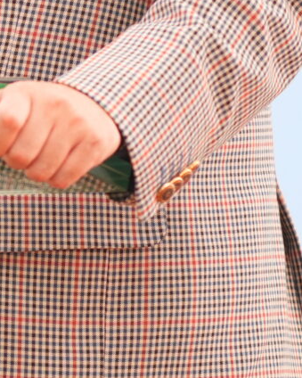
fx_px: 5387
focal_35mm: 482
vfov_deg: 4.0
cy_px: -198
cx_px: -216
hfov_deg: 3.2
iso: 200
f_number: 2.8
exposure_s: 1/250
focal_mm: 85
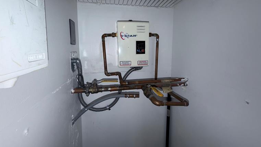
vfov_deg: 66.3
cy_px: 58
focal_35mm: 16
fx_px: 111
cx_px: 126
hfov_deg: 99.3
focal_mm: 2.22
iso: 25
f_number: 2.2
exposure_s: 1/60
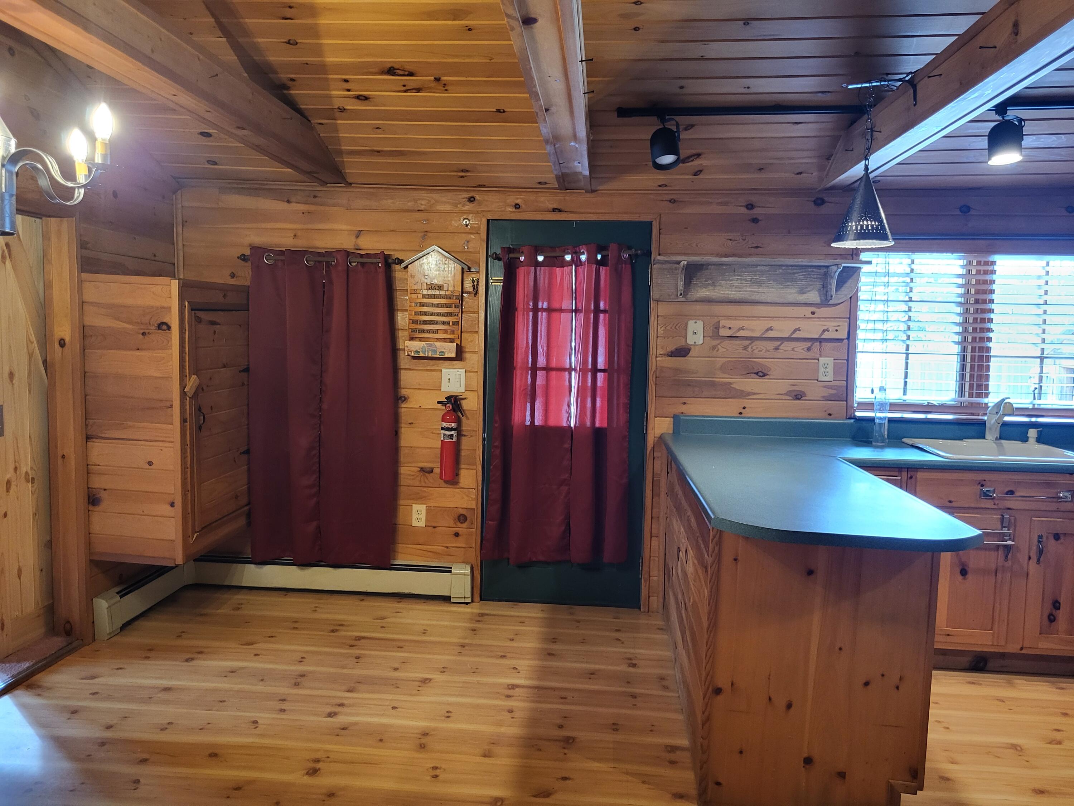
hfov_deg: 67.3
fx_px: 807
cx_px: 537
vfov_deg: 53.1
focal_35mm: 26
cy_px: 403
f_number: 1.8
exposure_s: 1/40
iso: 400
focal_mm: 5.4
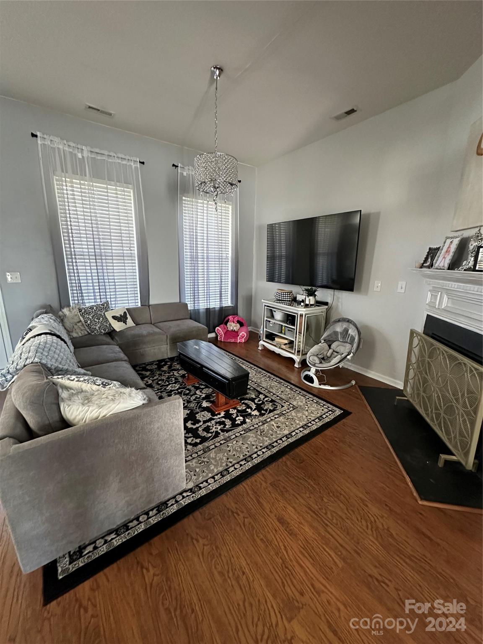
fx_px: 260
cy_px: 322
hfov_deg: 85.7
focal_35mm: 14
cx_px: 242
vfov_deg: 102.1
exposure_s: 1/60
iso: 800
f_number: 2.2
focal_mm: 2.22
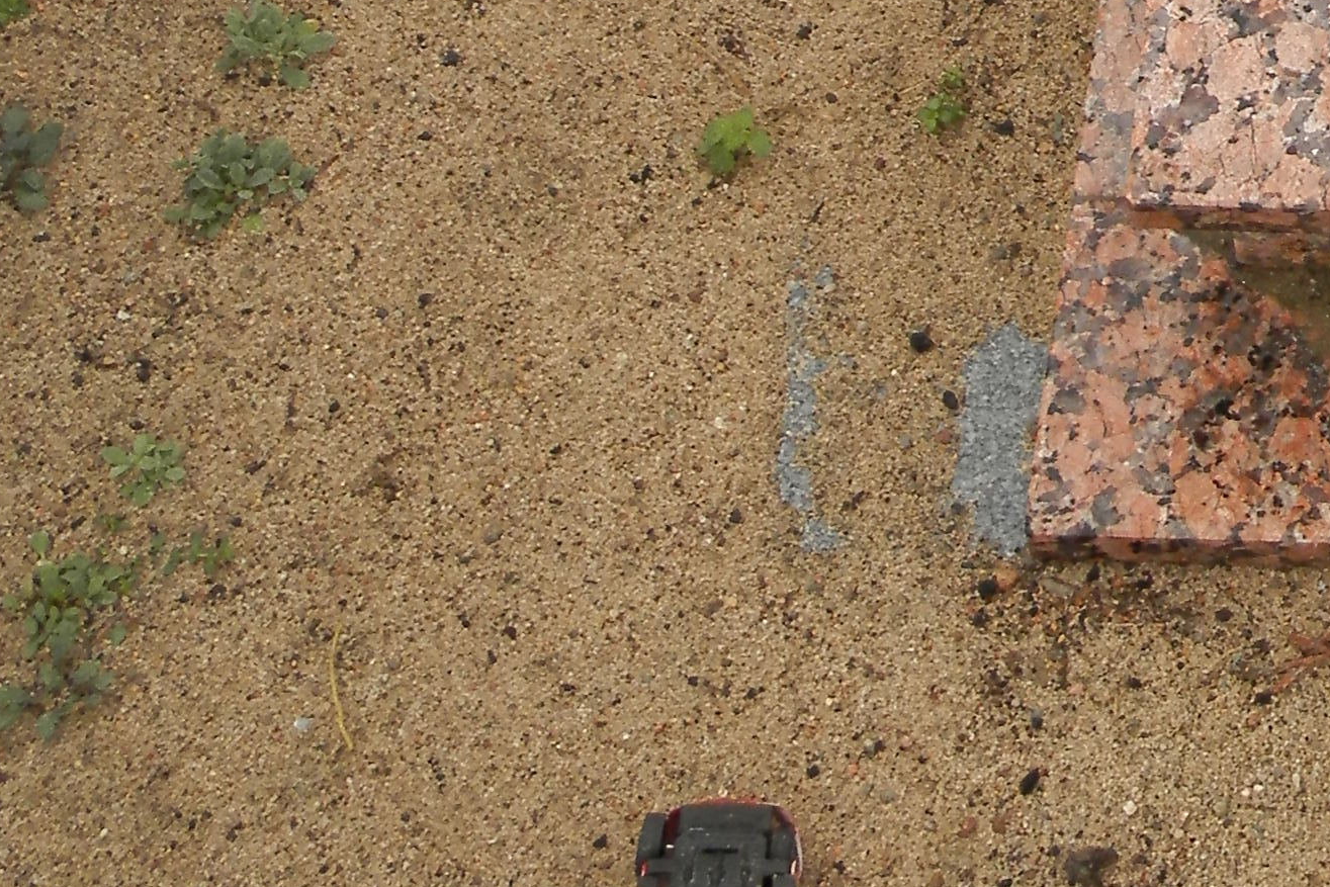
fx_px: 4175
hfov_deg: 17.0
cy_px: -386
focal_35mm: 113
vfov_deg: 11.7
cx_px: 1722
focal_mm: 5.5
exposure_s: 1/160
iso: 80
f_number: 3.2
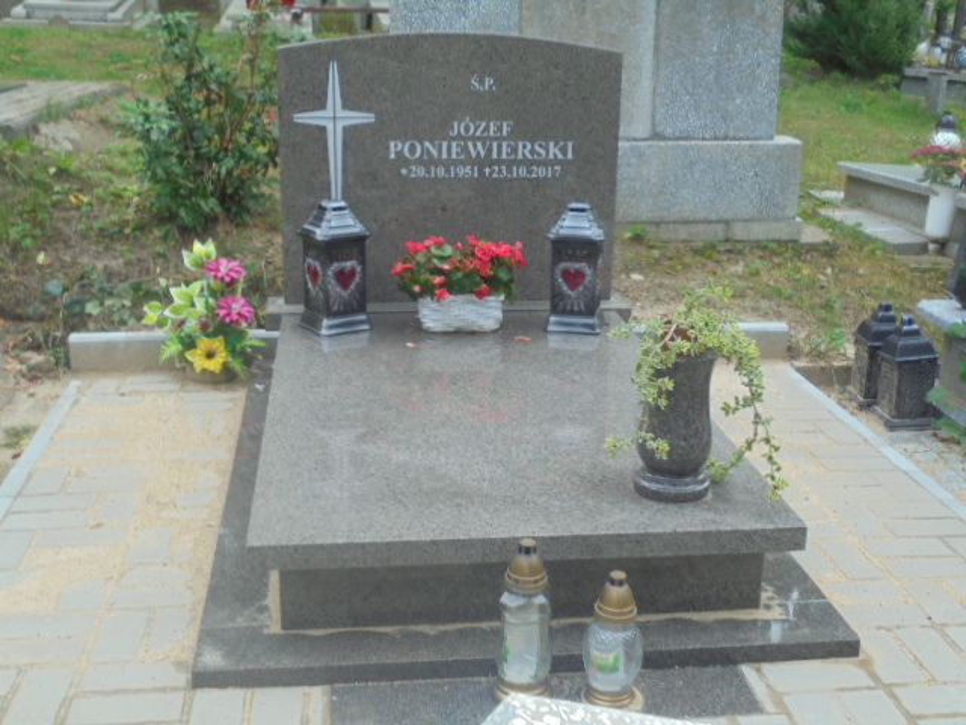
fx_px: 1200
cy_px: 362
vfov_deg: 33.6
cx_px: 483
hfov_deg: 43.9
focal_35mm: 43
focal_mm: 7.8
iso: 100
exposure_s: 1/60
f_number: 4.5
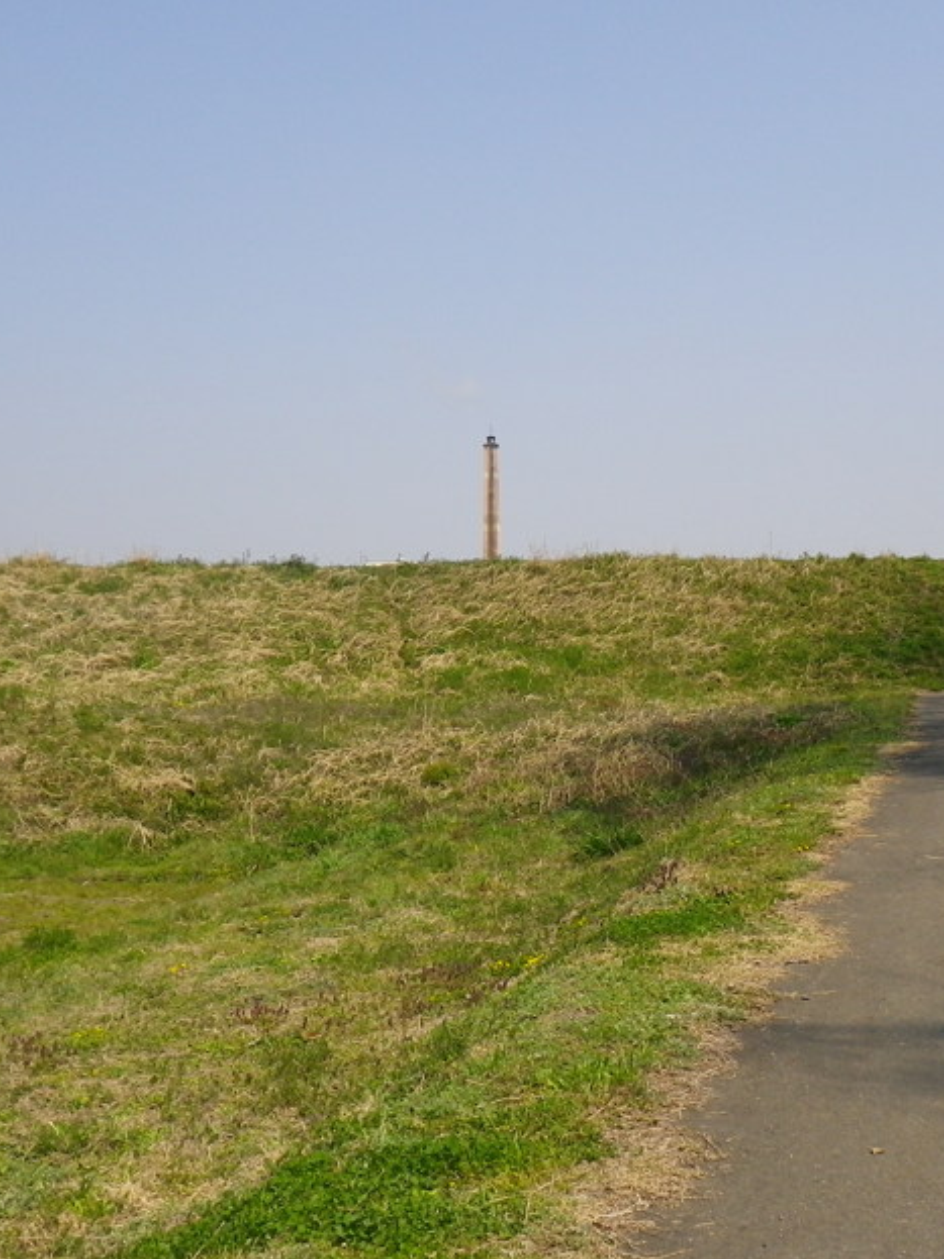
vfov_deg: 41.2
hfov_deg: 31.5
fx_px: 1673
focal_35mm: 46
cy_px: 645
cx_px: 485
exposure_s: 1/640
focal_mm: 5
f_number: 4.2
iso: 80
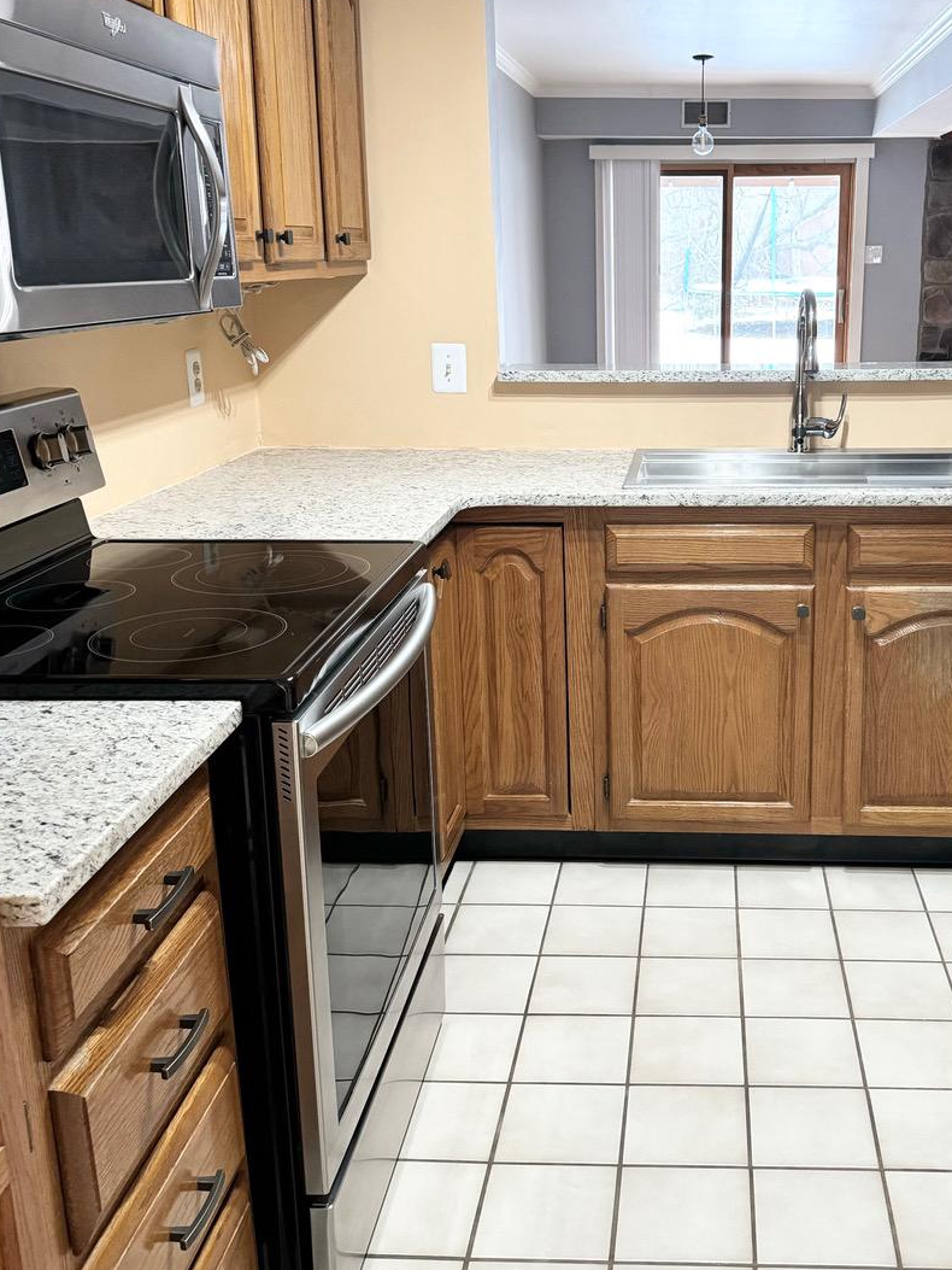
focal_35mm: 35
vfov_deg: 52.5
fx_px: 1283
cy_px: 562
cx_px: 659
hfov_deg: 40.0
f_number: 1.78
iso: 400
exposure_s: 1/60
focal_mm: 6.86
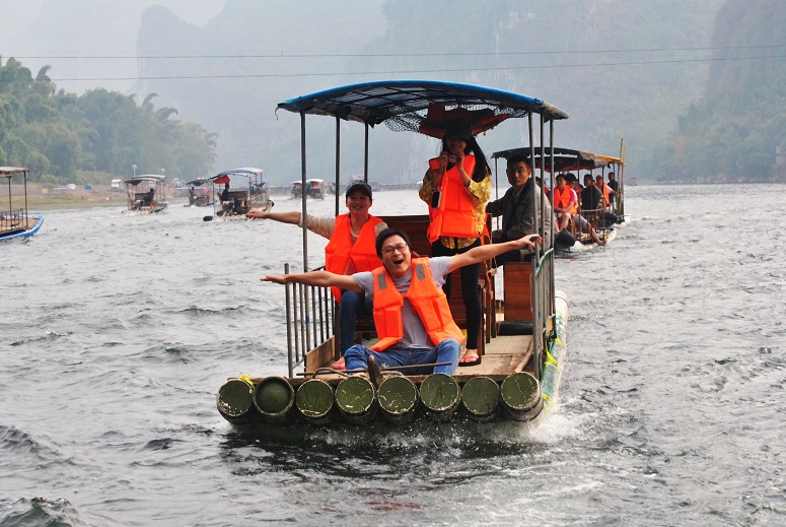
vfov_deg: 13.1
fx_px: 2296
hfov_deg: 19.4
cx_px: 393
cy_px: 264
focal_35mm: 105
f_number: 9
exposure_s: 1/160
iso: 200
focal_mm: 70
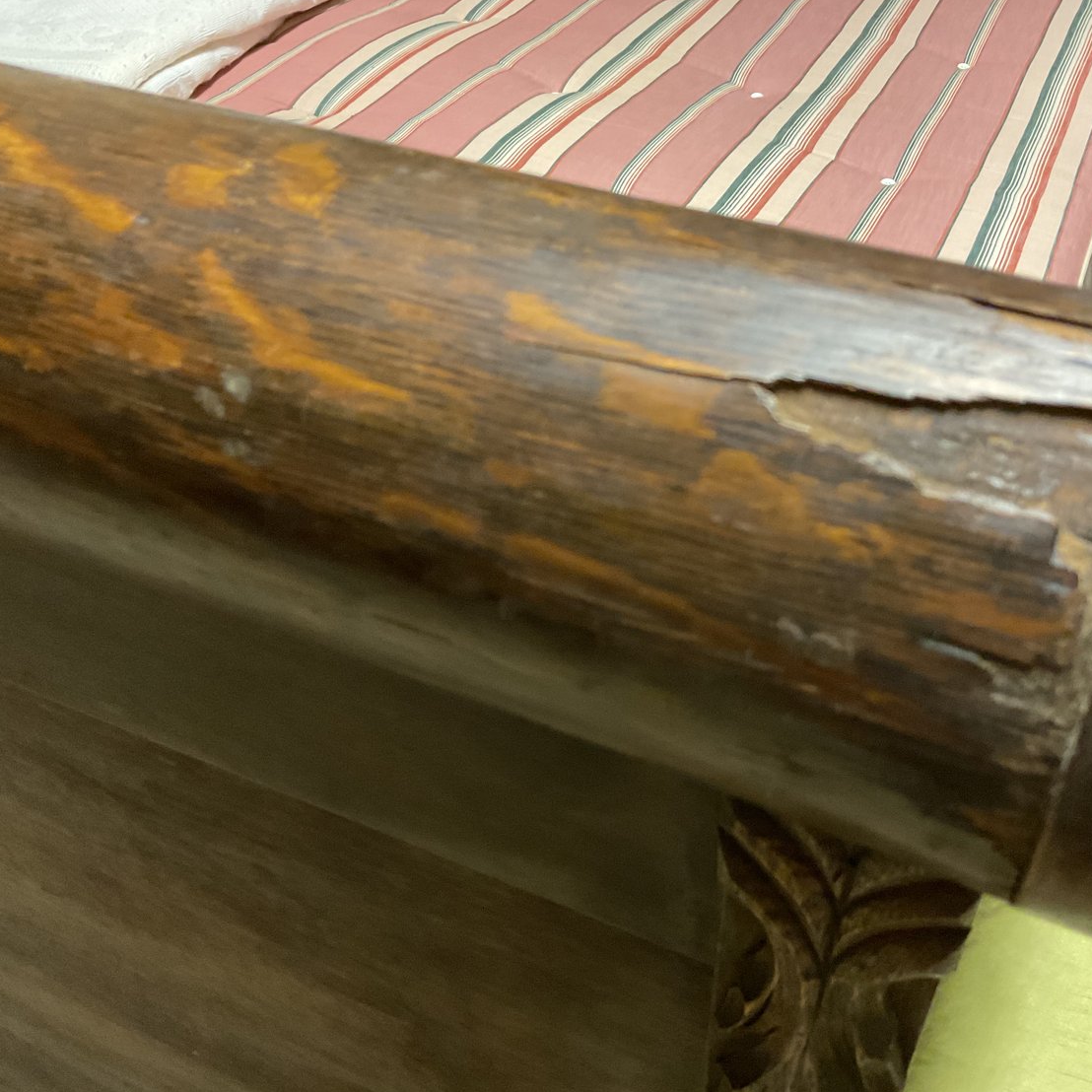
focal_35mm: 35
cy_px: 557
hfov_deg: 47.0
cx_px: 635
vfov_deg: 47.2
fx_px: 1249
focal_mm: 3
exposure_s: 1/60
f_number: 1.8
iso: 250
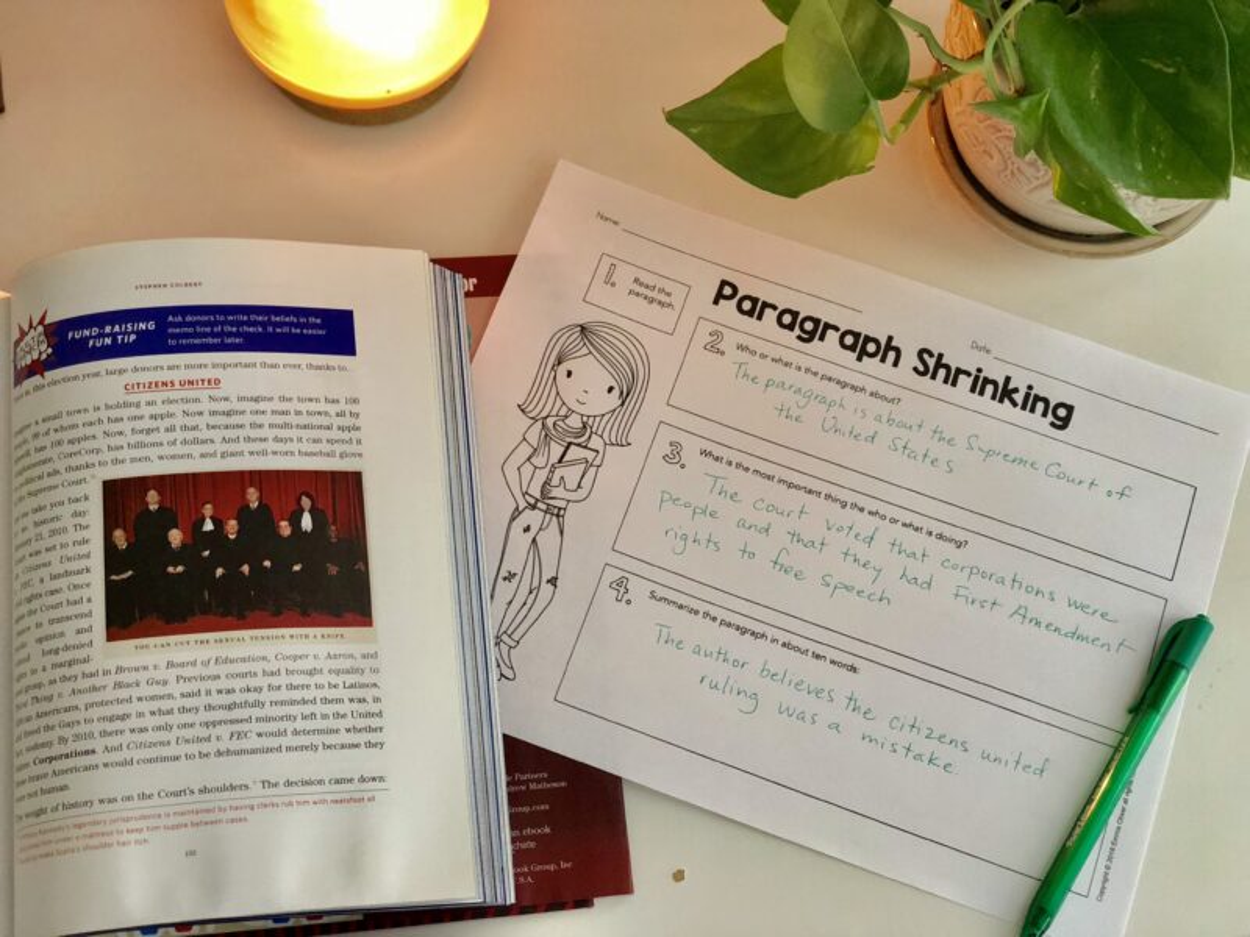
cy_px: 468
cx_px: 625
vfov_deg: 28.0
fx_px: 1878
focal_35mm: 52
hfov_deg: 36.8
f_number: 2.4
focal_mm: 6
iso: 160
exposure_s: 1/13
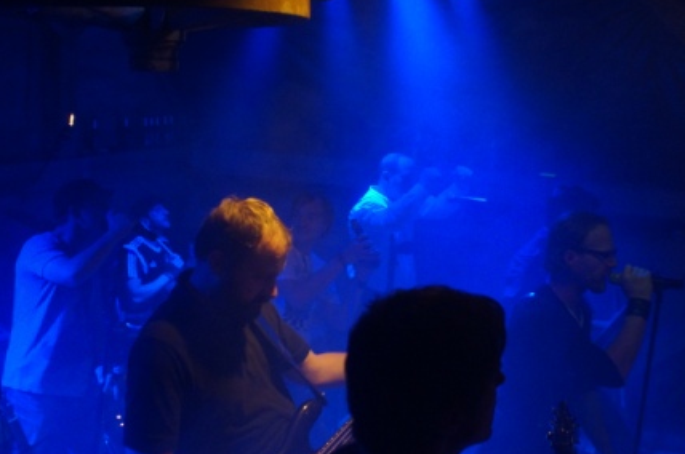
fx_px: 836
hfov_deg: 44.6
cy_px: 224
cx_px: 339
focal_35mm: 44
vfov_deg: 30.4
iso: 2000
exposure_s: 1/160
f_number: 4
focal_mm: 28
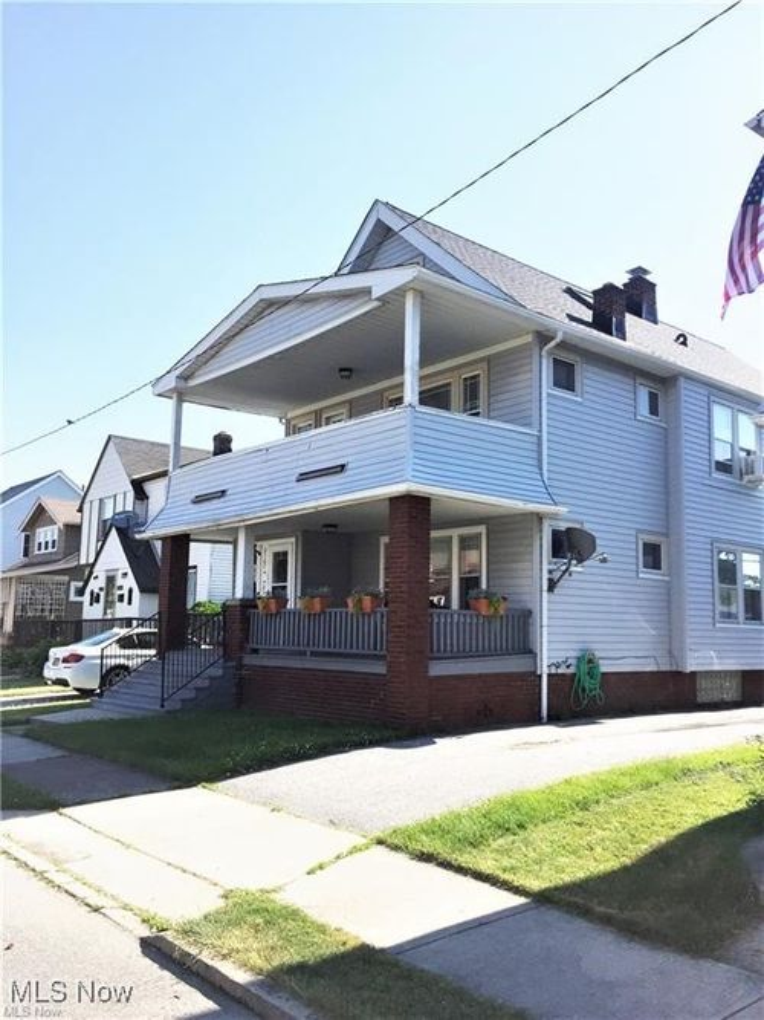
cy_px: 510
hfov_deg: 48.2
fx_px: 854
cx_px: 382
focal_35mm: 29
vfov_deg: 61.7
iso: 32
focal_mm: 4.15
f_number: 2.2
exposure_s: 1/1883
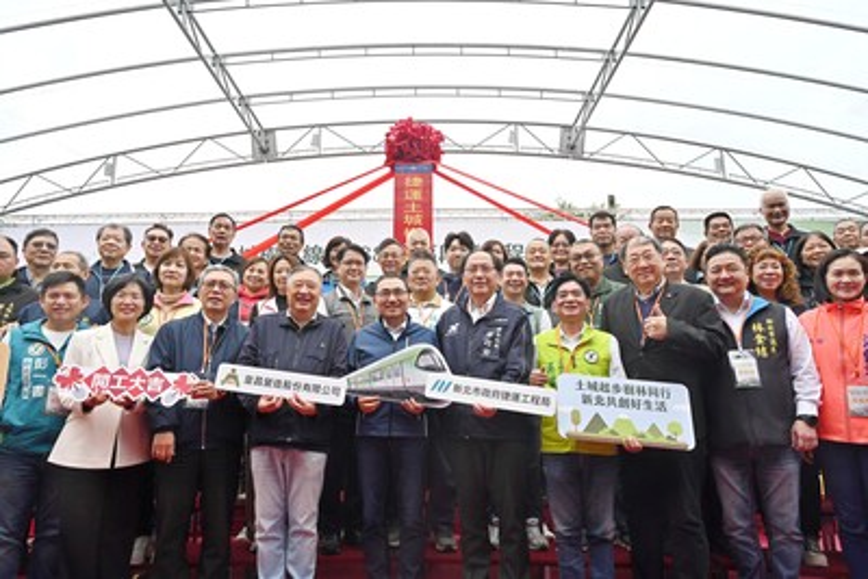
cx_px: 434
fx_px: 579
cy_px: 290
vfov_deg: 53.2
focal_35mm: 24
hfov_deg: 73.7
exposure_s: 1/250
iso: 560
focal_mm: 24
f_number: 10
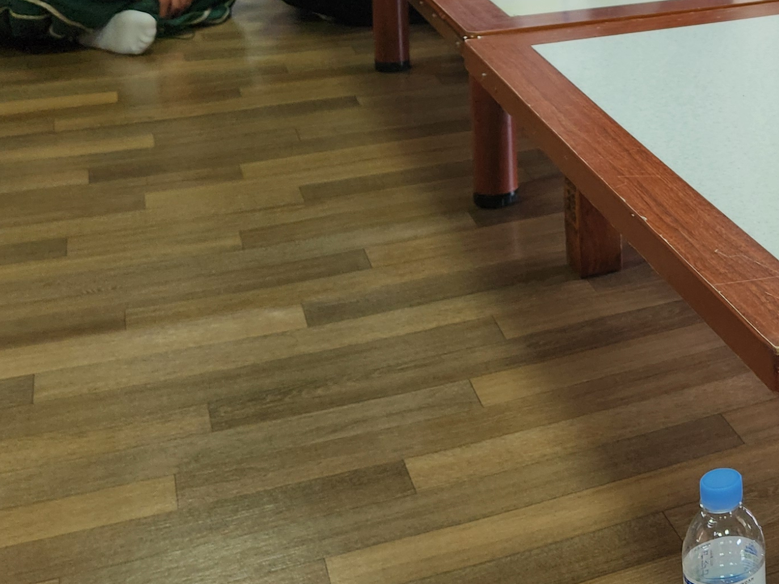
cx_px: 976
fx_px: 1508
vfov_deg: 20.8
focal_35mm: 67
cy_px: -70
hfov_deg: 25.5
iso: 80
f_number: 1.8
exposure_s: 1/120
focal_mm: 5.4
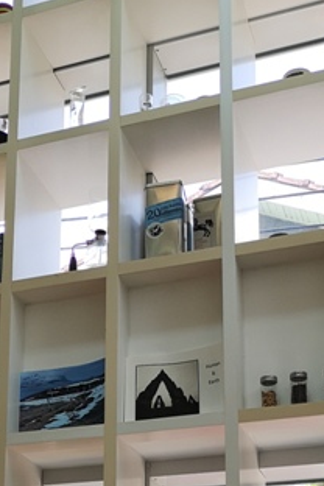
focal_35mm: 72
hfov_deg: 18.7
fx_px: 972
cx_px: 62
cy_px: 491
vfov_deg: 26.5
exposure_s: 1/307
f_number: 1.8
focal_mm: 3.95
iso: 50
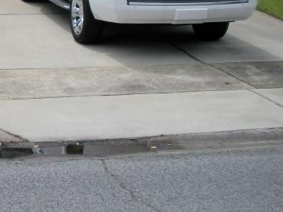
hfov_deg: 18.7
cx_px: -65
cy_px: -62
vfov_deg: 14.3
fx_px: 809
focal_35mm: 99
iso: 64
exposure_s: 1/680
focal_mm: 6.3
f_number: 3.5
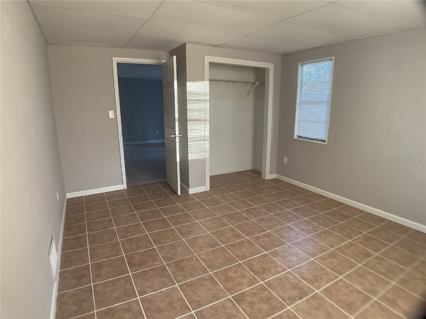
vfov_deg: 48.2
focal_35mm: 29
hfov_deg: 61.7
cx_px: 213
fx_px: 357
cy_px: 160
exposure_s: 1/60
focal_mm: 3
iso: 64
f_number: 1.8
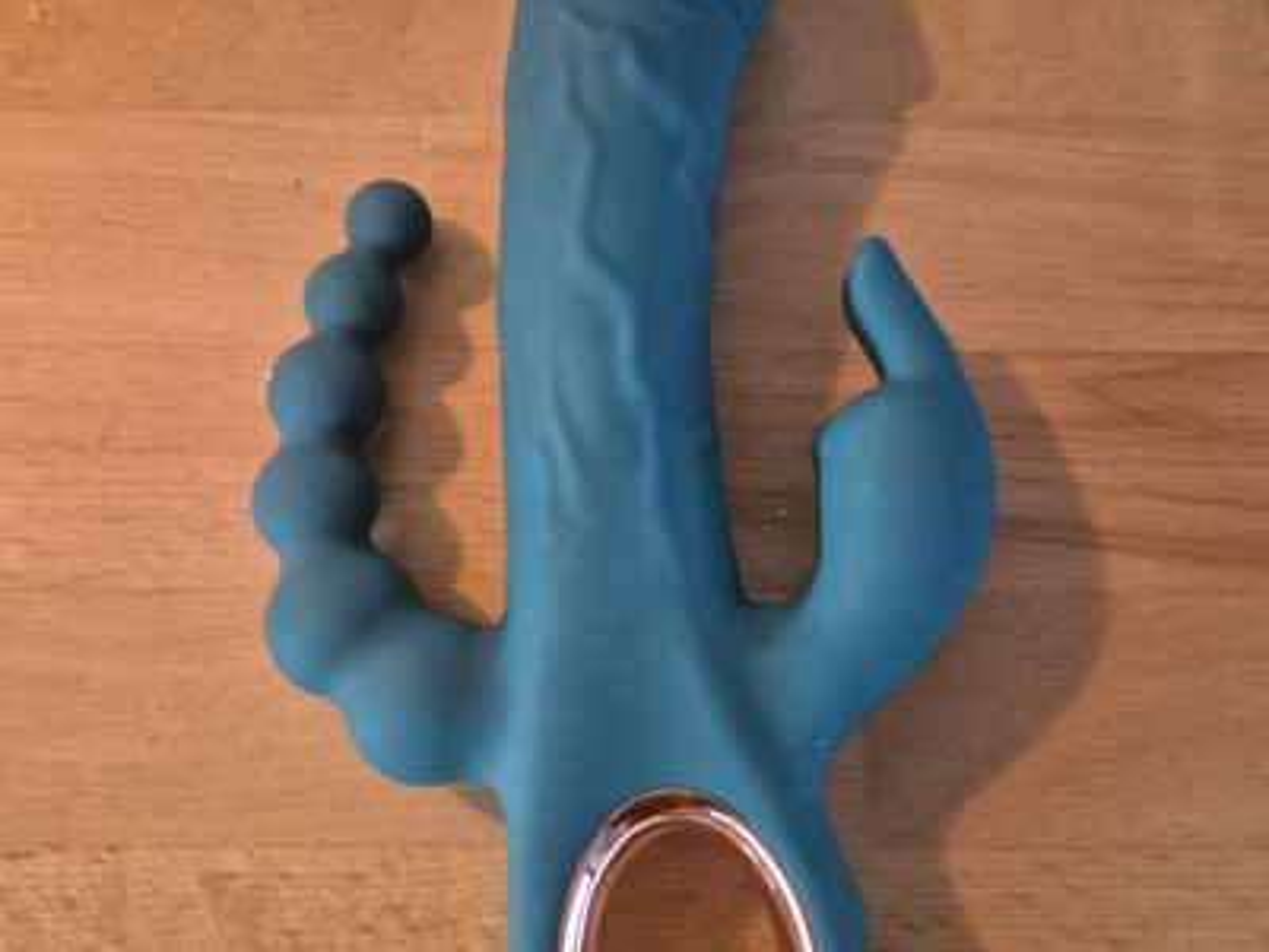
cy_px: 476
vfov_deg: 58.9
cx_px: 634
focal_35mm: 23
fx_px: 843
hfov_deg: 73.9
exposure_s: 1/100
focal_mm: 5.4
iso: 2500
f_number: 1.8
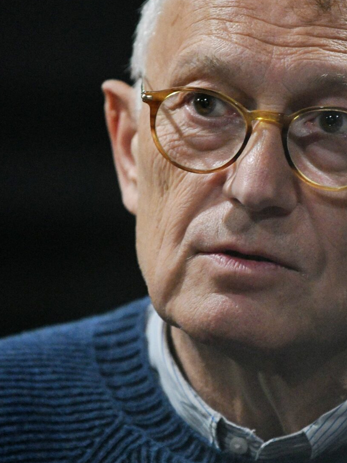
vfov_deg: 4.4
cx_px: 228
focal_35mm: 453
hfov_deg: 3.3
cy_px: 201
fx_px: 6056
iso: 6400
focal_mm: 200
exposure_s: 1/100
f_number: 2.8
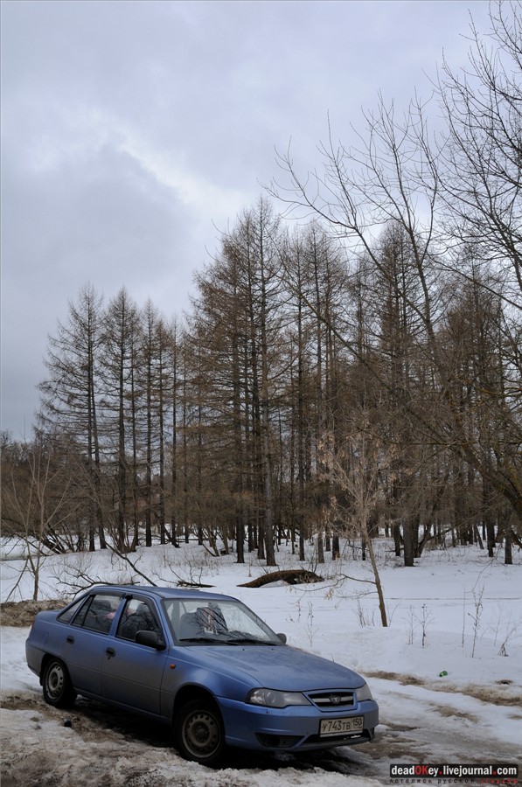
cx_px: 261
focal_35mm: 36
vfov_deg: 53.2
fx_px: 786
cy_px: 394
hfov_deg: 36.8
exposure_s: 1/400
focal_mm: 24
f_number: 7.1
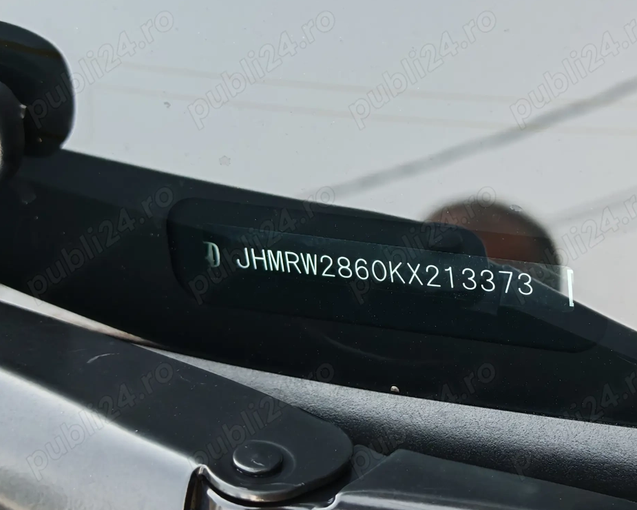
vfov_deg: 20.2
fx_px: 1433
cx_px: 341
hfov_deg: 25.1
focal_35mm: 76
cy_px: 254
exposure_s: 1/50
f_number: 2
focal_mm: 6.83
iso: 400
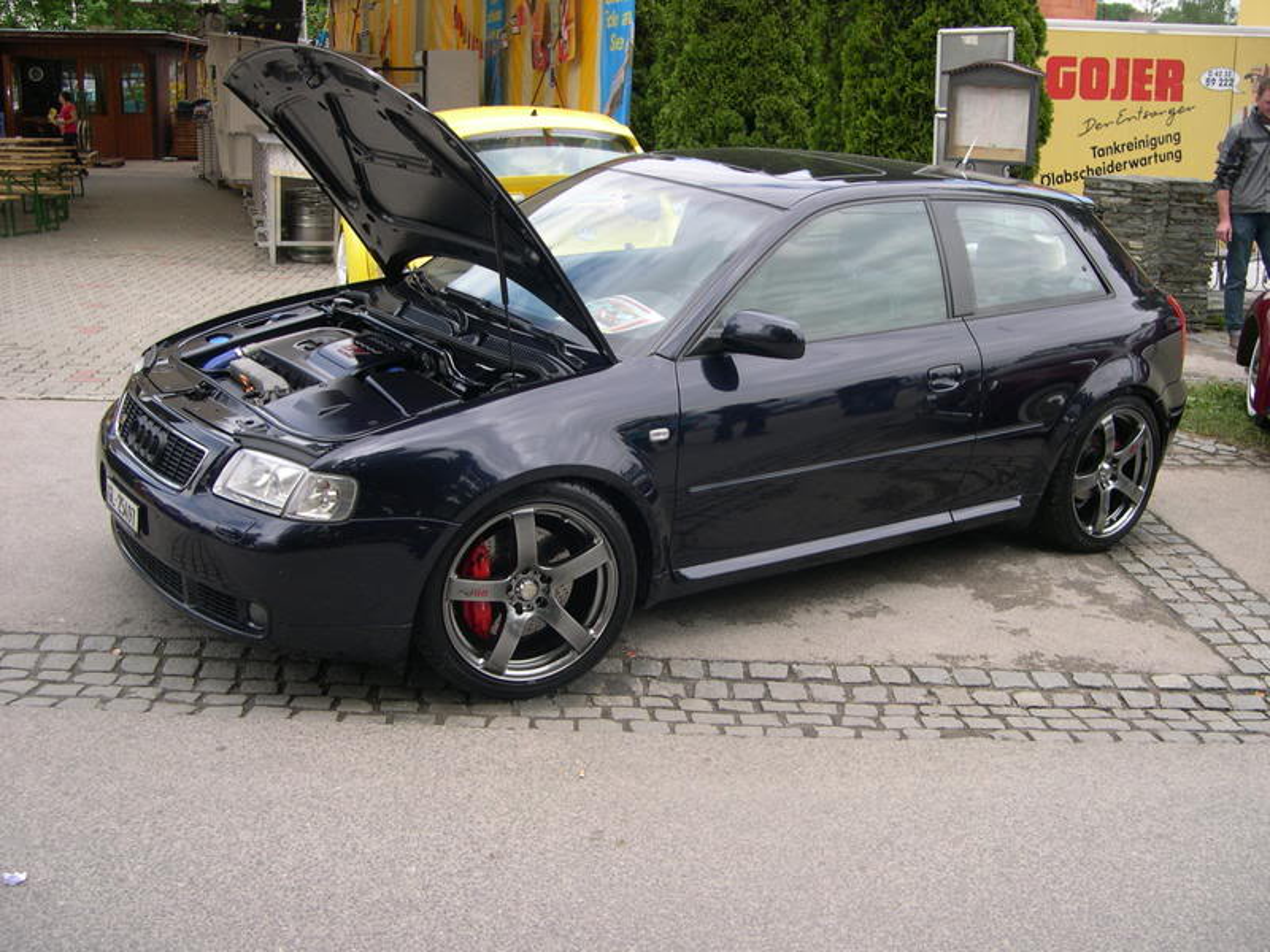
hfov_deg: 49.0
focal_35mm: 38
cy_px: 476
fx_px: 1394
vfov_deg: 37.7
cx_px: 635
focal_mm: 8
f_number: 2.8
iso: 100
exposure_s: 1/437
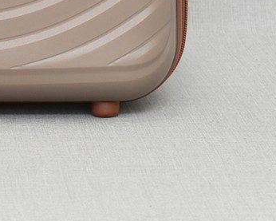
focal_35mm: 287
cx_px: -60
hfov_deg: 6.7
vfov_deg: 5.4
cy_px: -103
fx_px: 2343
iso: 100
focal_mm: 55
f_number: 5.6
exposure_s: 1/60
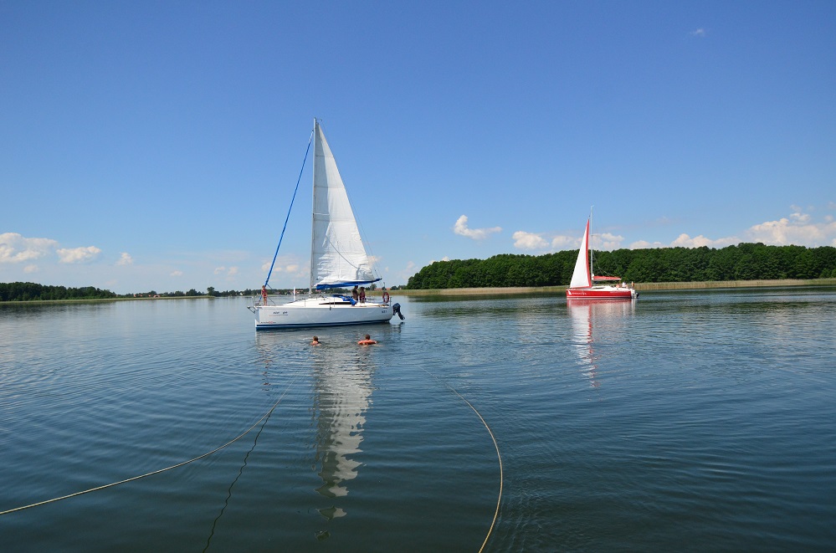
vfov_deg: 55.9
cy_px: 276
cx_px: 418
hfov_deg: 77.5
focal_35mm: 22
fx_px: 521
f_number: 5
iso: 800
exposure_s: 1/8000
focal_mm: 15
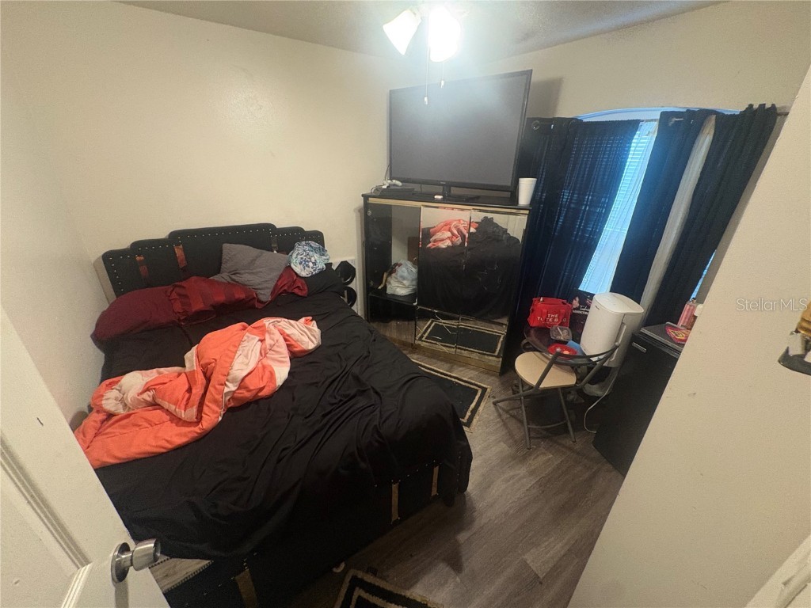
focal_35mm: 14
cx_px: 406
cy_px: 304
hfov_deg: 102.1
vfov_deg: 85.7
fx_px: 328
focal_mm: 2.22
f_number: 2.2
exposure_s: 1/60
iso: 500
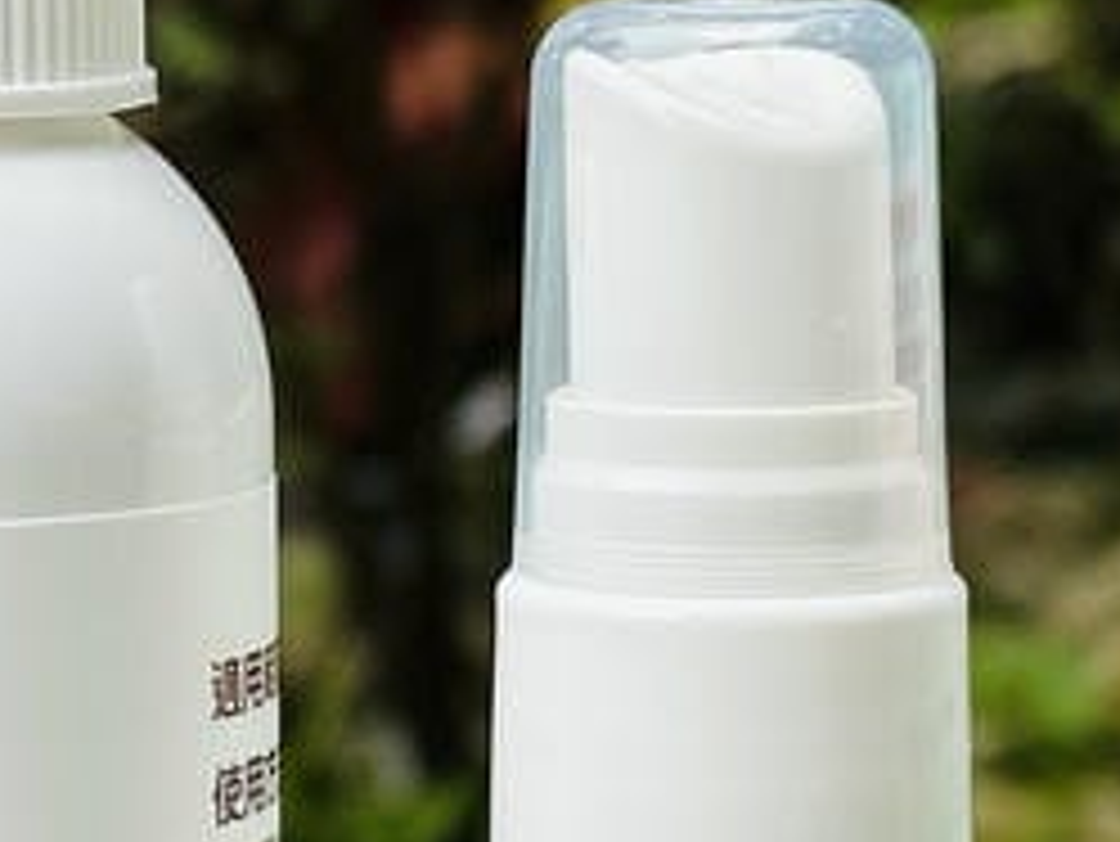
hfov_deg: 8.5
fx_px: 7478
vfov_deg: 6.4
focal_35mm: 231
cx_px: 198
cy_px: 608
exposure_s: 1/182
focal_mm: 6.86
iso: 64
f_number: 1.78
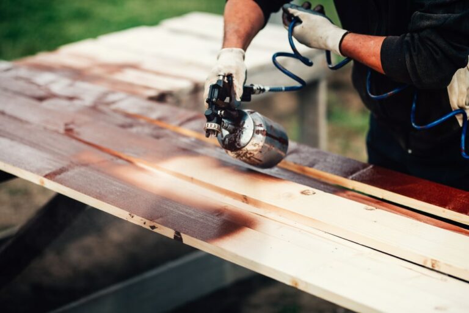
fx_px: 1108
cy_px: 156
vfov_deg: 16.1
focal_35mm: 85
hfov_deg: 23.9
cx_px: 234
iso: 200
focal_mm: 85
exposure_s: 1/4000
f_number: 1.8
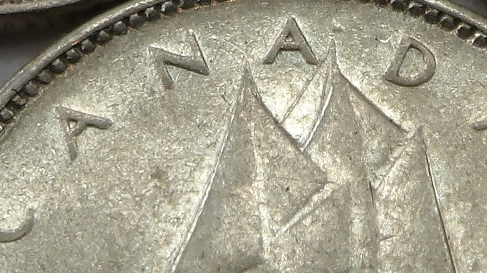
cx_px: 336
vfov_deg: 4.7
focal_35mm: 256
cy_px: 39
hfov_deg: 8.4
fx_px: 3305
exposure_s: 1/90
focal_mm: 7.6
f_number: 4.9
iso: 100
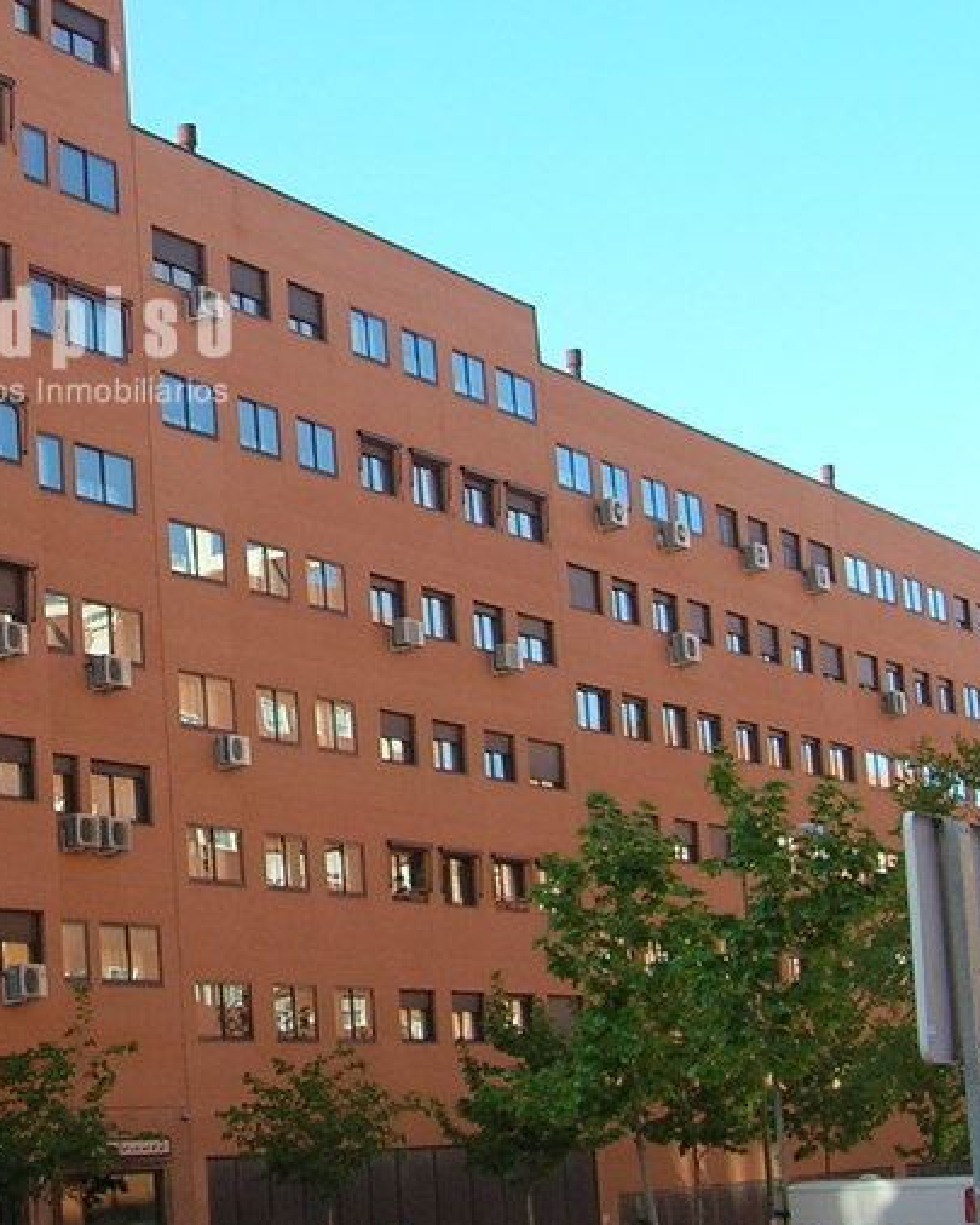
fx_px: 3045
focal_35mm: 84
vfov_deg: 22.6
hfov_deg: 17.8
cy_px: 349
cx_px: -12
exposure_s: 1/123
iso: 50
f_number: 4.9
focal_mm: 5.7
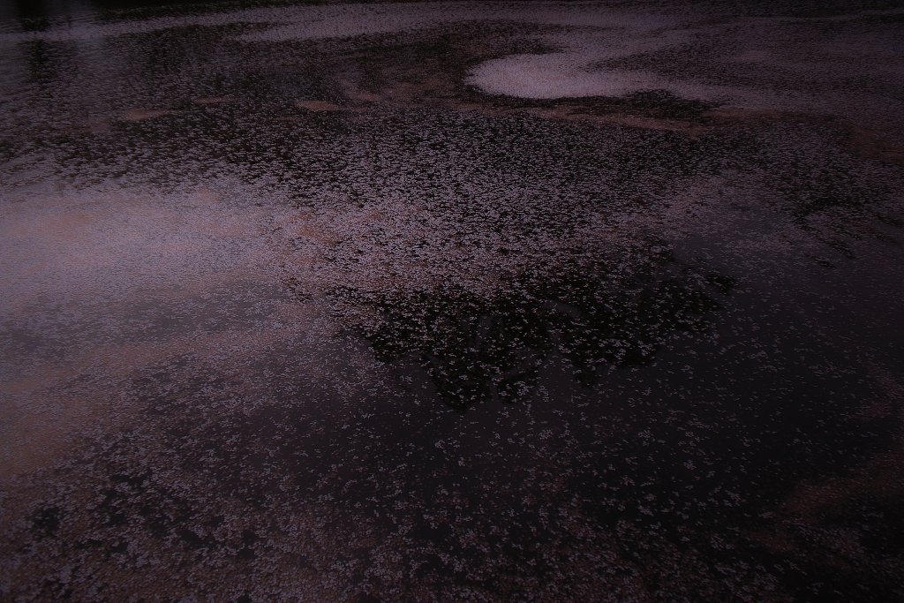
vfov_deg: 32.6
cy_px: 302
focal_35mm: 41
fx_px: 1030
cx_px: 452
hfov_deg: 47.4
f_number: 2.8
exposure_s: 1/1250
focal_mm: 24.2
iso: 100
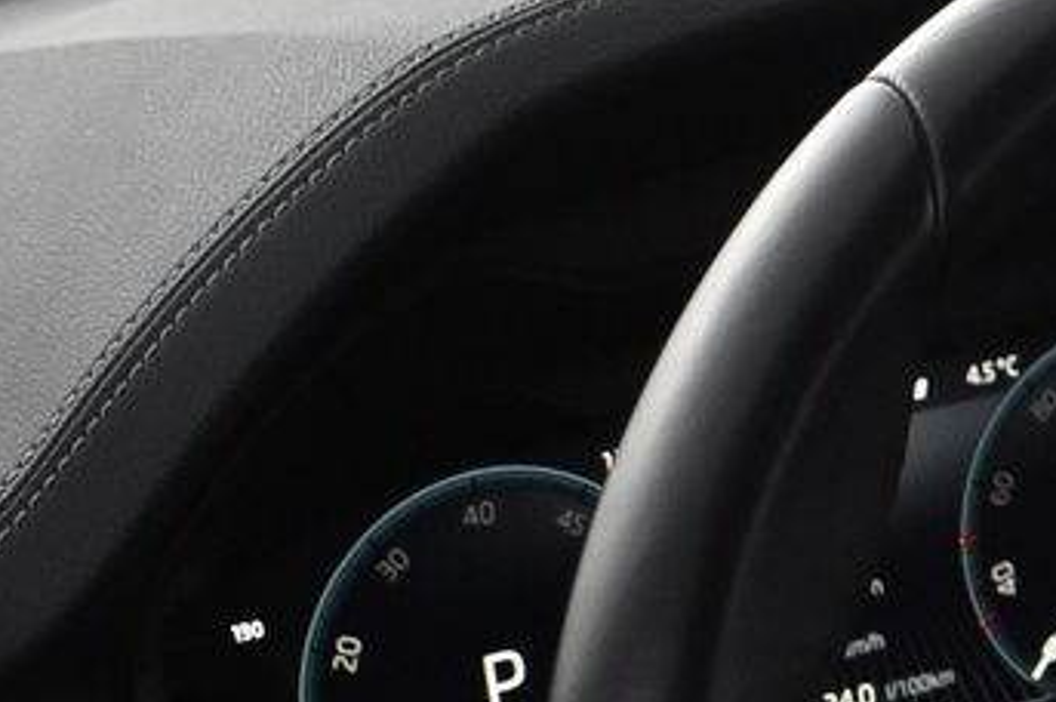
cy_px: 1038
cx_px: 1549
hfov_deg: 12.6
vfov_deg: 8.6
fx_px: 4572
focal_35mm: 156
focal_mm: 22
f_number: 5.6
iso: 1250
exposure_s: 1/20
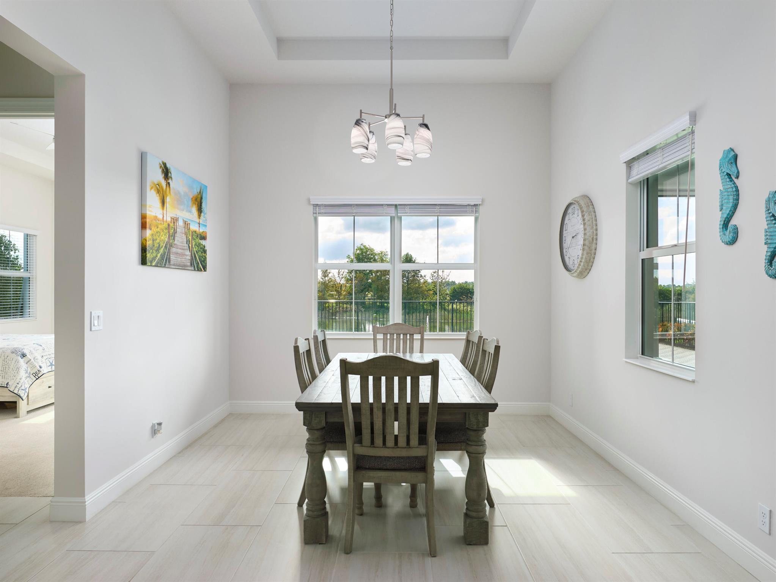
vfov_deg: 56.8
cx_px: 388
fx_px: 538
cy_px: 291
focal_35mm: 24
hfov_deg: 71.6
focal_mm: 12
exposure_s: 1/125
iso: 100
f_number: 4
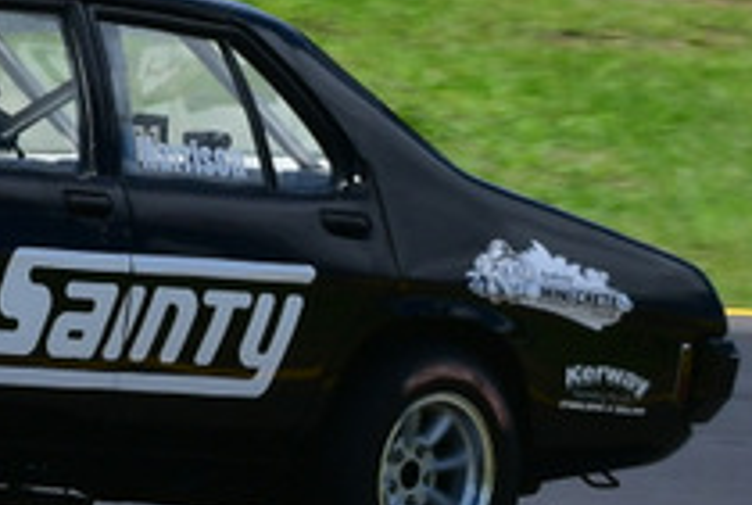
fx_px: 29830
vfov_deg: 1.0
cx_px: -213
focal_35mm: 1425
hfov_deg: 1.4
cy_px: 11
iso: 400
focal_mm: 250
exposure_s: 1/500
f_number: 13
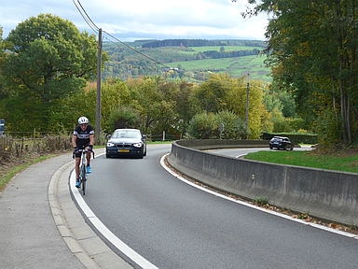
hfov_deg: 32.7
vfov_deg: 24.8
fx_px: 610
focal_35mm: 59
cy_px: 134
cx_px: 179
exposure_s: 1/320
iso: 80
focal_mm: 12
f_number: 3.5
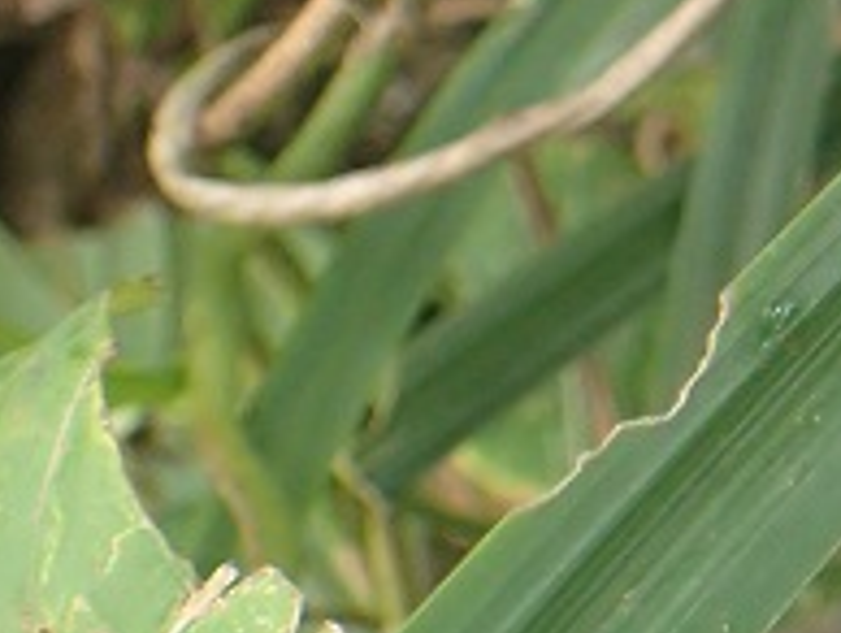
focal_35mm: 142
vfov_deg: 10.3
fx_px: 3454
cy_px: -130
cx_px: 1808
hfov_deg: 12.0
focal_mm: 5.5
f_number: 2.3
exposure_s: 1/125
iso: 320
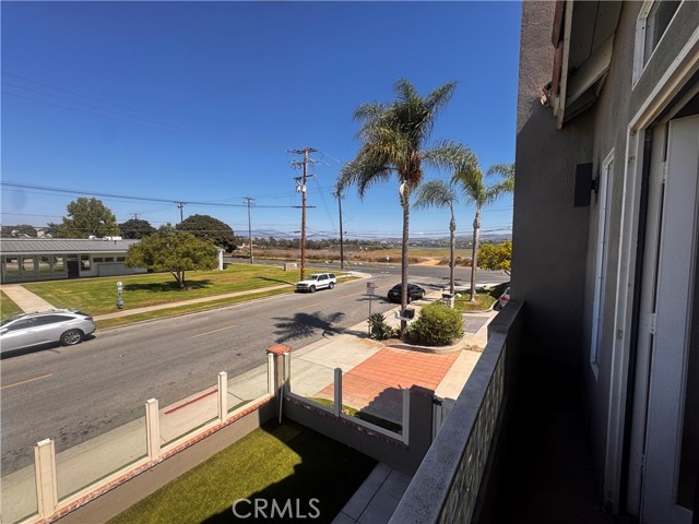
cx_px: 350
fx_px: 283
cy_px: 262
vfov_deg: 85.7
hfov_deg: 102.1
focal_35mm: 14
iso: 50
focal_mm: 2.22
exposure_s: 1/1477
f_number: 2.2
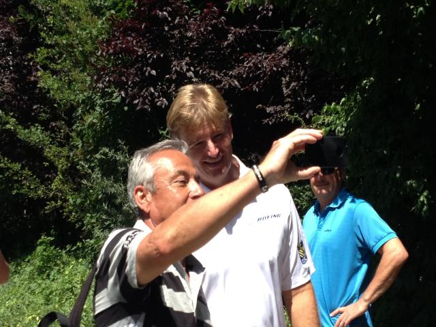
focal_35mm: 35
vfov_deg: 40.7
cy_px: 164
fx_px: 441
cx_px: 218
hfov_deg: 52.6
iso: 50
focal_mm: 4.28
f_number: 2.4
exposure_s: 1/951
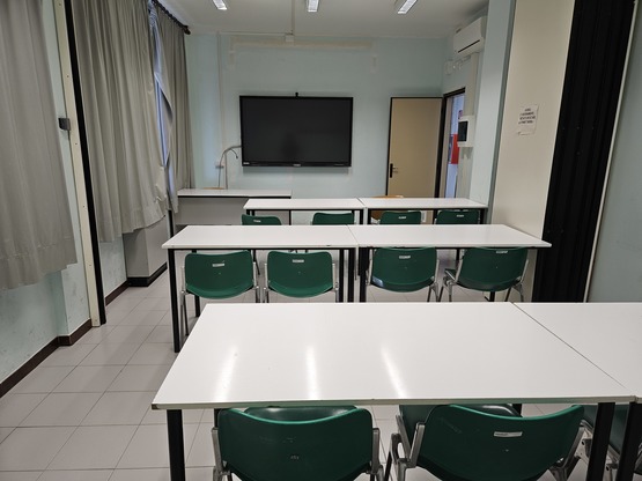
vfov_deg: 58.9
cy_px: 240
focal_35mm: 23
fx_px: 426
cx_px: 321
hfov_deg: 73.9
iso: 100
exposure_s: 1/100
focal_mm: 5.4
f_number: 1.8
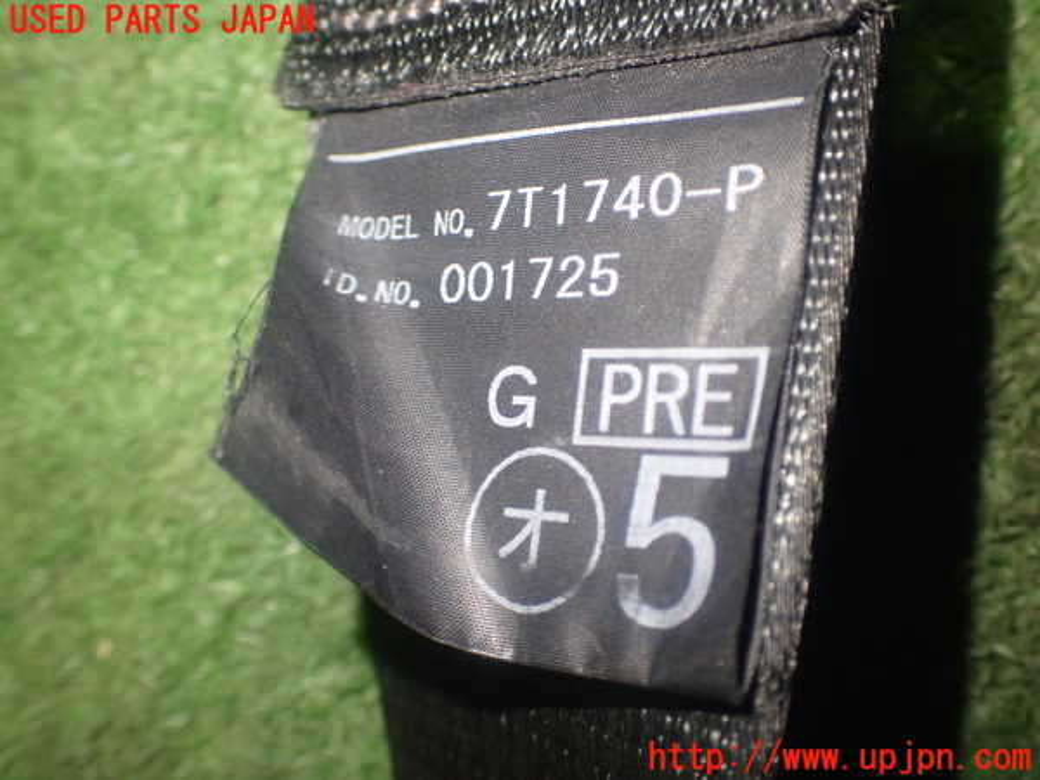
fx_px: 1142
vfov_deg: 37.7
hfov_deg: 49.0
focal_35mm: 38
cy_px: 390
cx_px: 520
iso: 400
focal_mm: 6.83
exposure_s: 1/40
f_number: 2.7
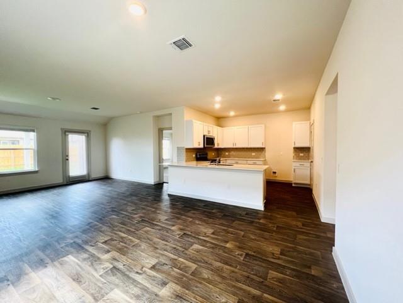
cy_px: 152
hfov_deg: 106.2
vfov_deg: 89.9
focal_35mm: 13
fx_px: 151
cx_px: 202
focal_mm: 1.57
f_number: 1.8
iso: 125
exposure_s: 1/120
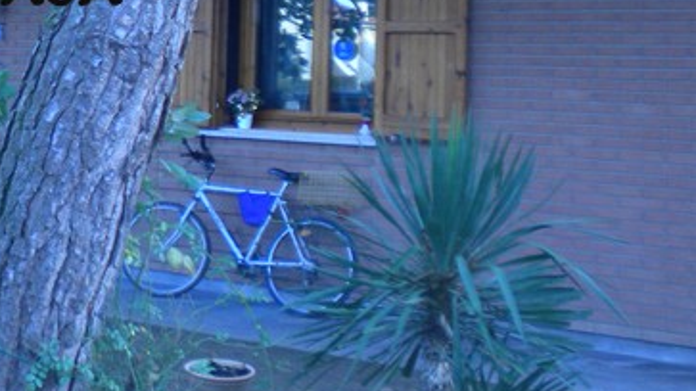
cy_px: -21
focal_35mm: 84
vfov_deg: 14.1
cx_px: -61
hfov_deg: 23.8
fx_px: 1550
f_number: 3.1
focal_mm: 6.3
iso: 172
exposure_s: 1/61.5
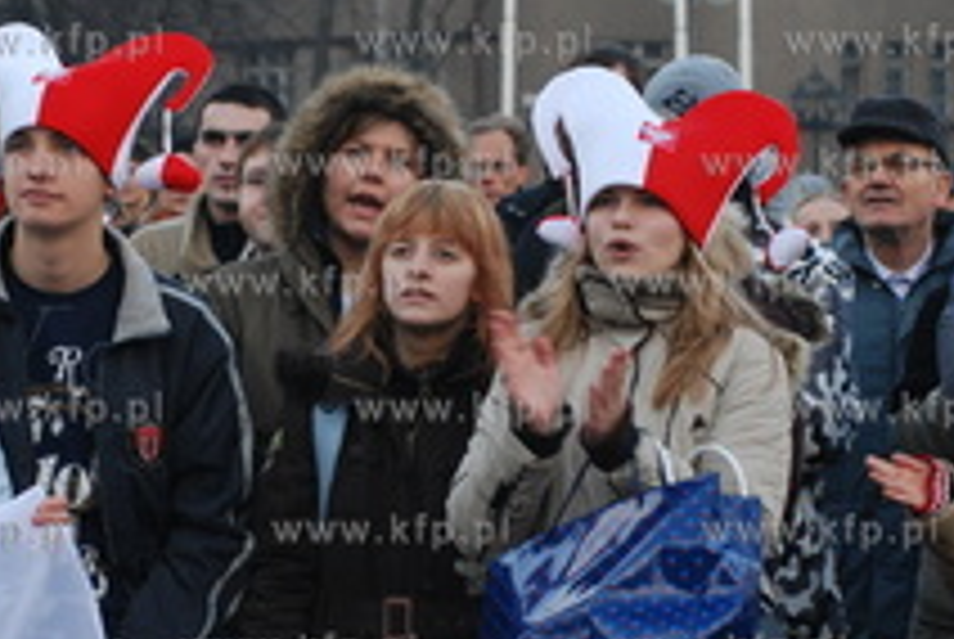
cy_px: 472
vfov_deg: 6.1
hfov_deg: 9.1
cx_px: 202
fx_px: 5997
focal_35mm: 226
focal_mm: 80
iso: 400
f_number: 5.6
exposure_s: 1/160
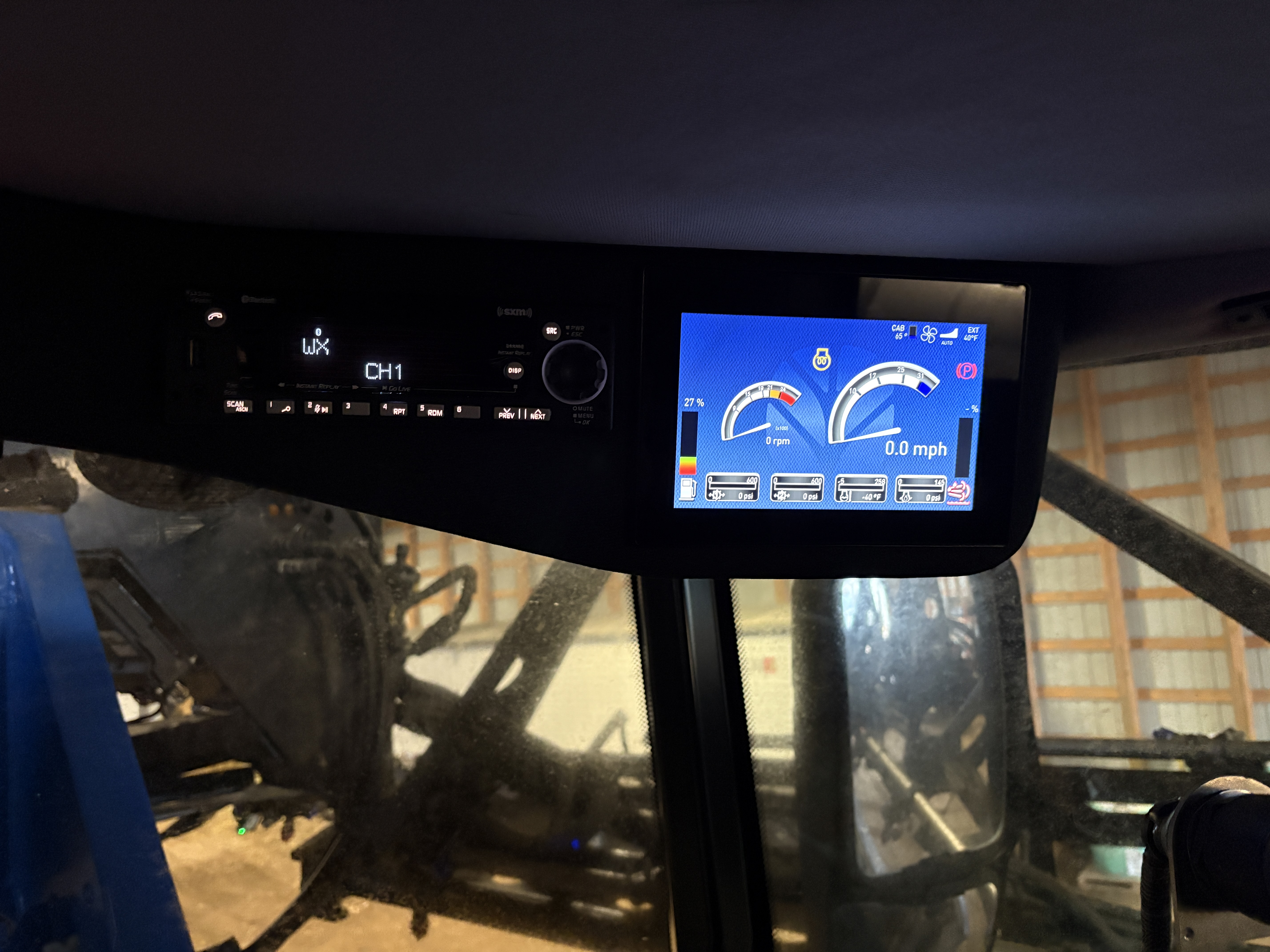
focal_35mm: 26
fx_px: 954
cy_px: 476
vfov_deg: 53.1
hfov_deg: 67.3
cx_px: 635
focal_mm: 5.96
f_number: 1.6
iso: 500
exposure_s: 1/40
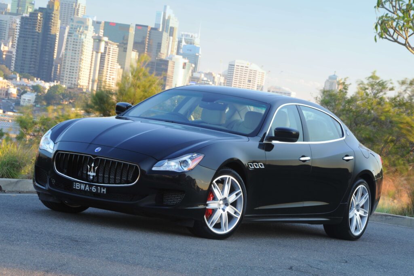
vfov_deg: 8.8
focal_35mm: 155
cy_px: 138
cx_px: 207
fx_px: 1781
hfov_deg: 13.3
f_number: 18
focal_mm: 155
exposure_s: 1/1.3
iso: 200
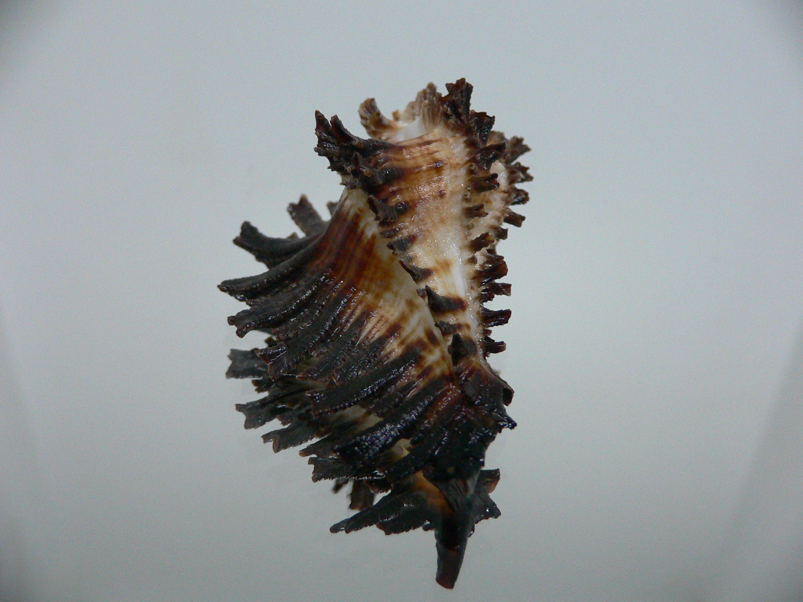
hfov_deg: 52.6
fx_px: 812
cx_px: 402
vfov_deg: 40.7
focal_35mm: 35
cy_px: 301
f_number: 2.8
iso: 200
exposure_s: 1/50
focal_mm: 4.6
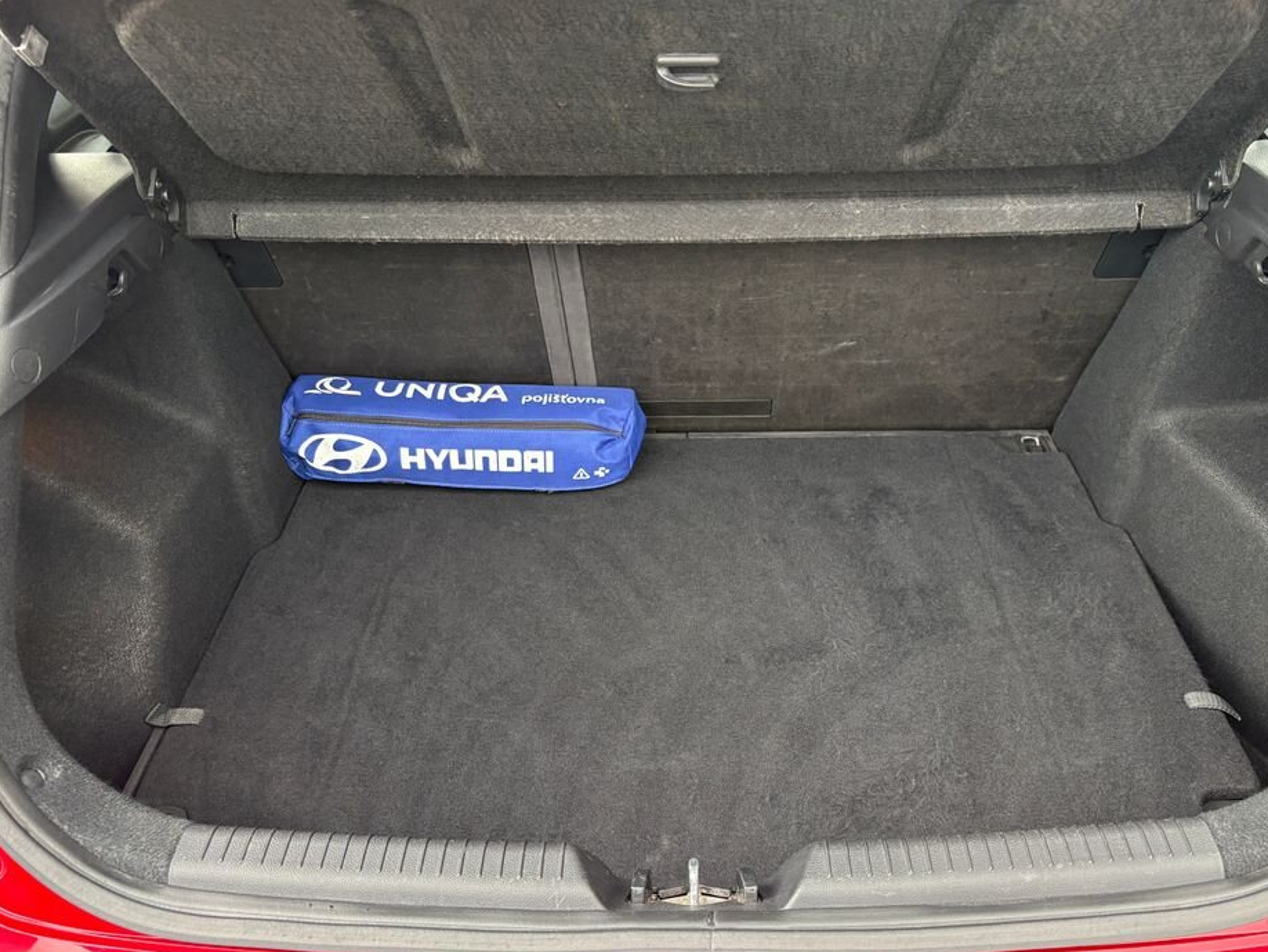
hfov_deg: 61.6
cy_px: 507
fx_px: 1063
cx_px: 678
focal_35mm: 29
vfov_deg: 48.2
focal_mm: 5.96
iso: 125
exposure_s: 1/100
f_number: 1.6
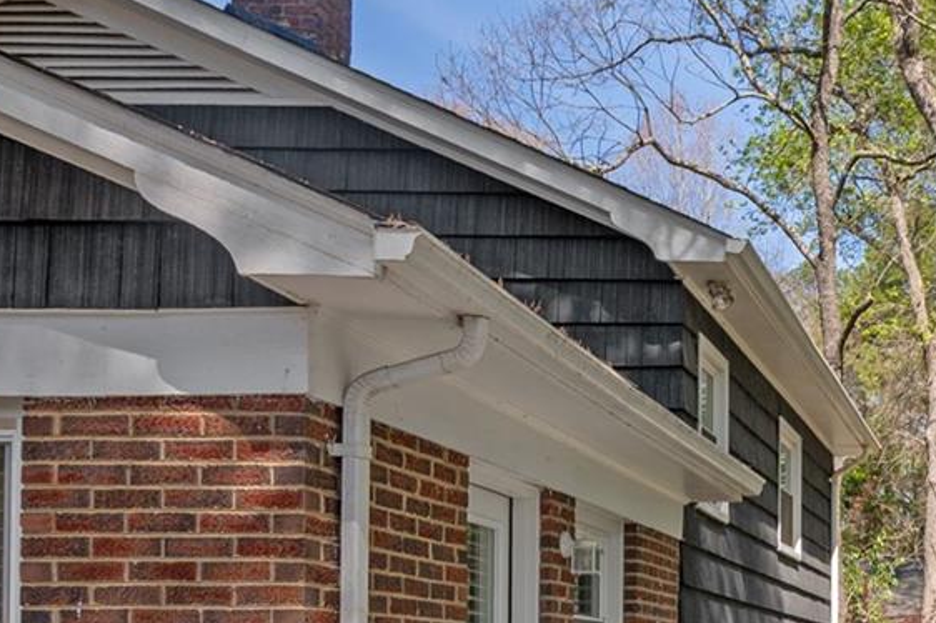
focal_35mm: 51
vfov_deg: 22.9
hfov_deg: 29.4
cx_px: 1282
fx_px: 1325
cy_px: 855
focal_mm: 14
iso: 100
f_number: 5.6
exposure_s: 1/250
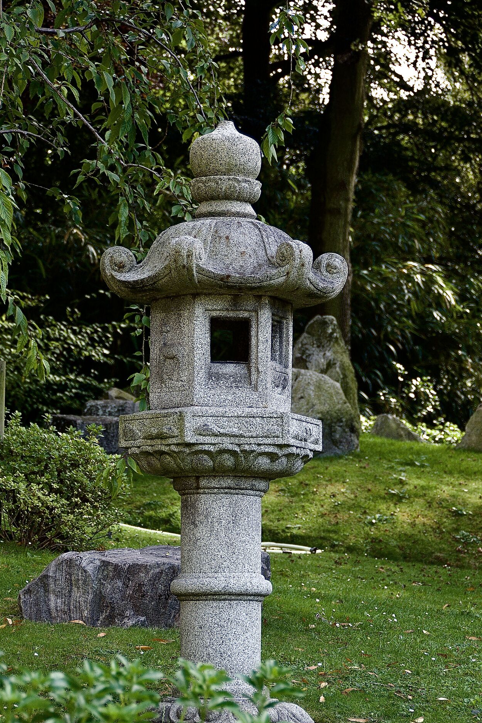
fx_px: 2611
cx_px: 265
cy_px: 454
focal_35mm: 130
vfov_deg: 15.7
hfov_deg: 10.5
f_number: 5.3
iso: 100
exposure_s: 1/200
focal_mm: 68
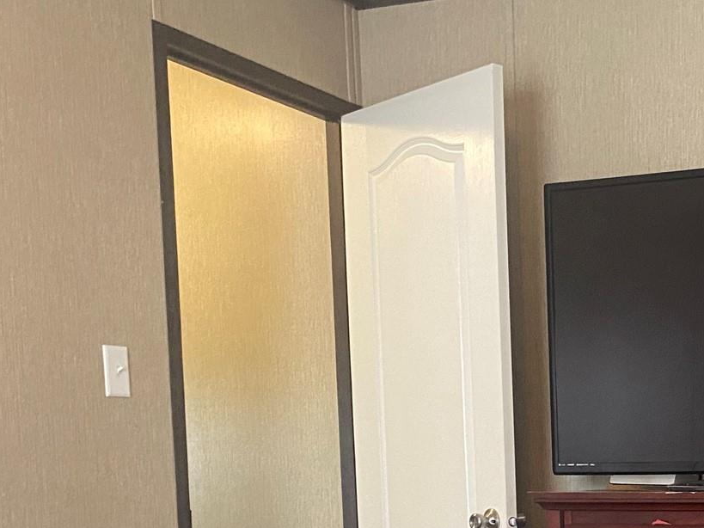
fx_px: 1322
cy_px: 605
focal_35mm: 65
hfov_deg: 27.8
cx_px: 724
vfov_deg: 21.3
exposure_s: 1/40
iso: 400
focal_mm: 4.25
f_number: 1.8
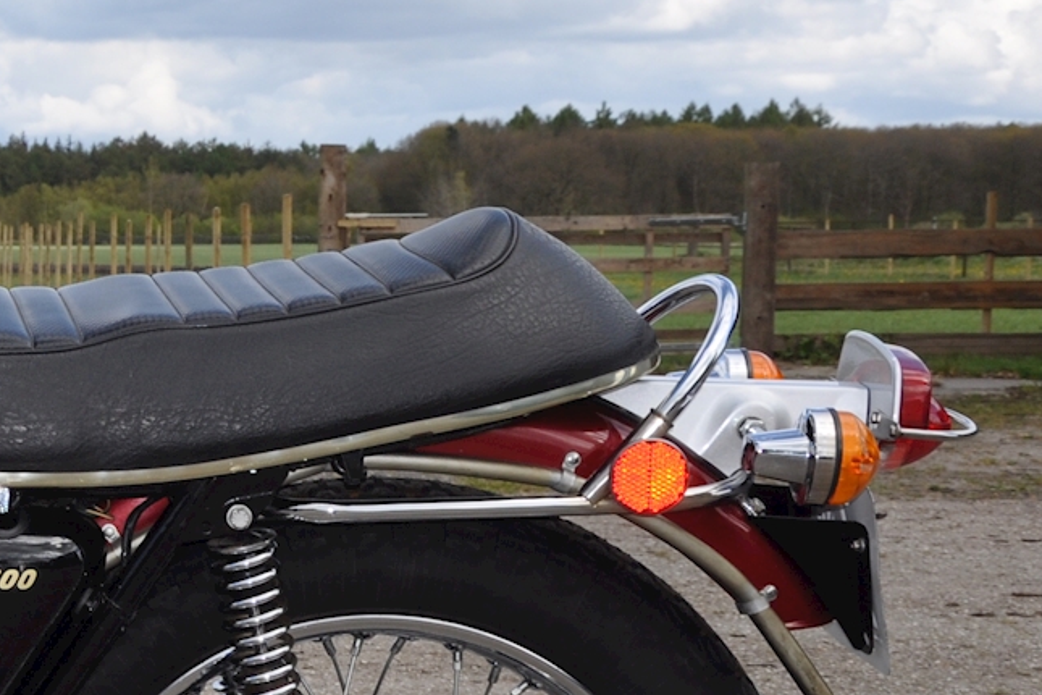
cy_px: 513
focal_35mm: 116
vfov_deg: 11.8
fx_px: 3357
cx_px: -477
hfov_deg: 16.3
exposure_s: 1/200
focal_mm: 26
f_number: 11
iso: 200
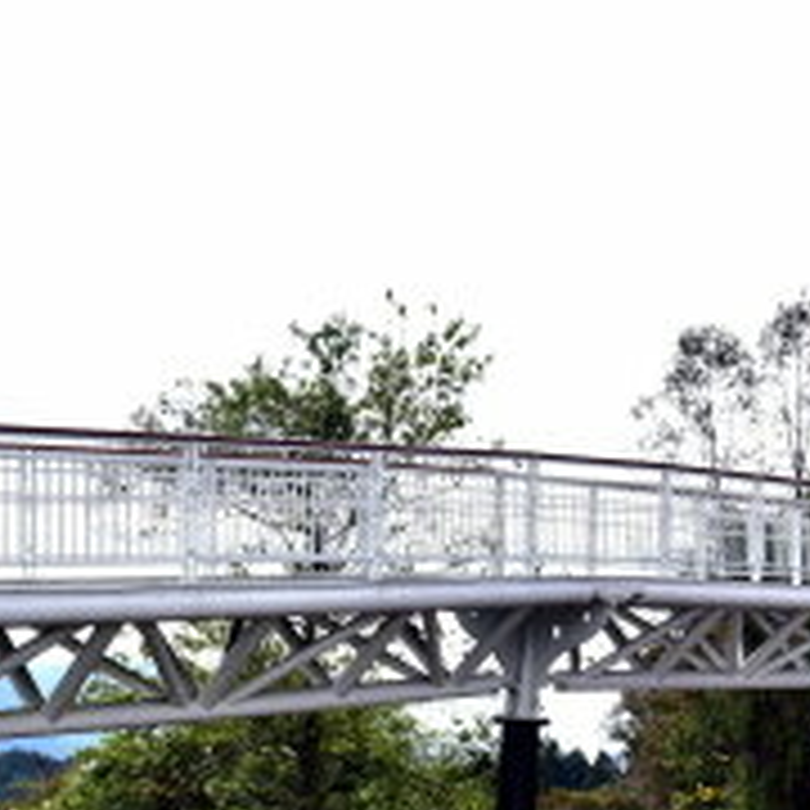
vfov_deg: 29.0
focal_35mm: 58
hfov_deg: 29.4
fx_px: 1535
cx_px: 518
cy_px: 621
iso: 200
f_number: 8
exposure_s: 1/200
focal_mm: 24
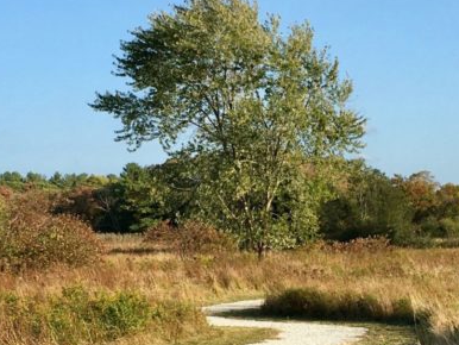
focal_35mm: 92
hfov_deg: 21.3
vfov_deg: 16.0
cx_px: 259
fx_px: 1221
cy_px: 253
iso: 25
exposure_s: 1/999
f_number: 2.2
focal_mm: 4.15
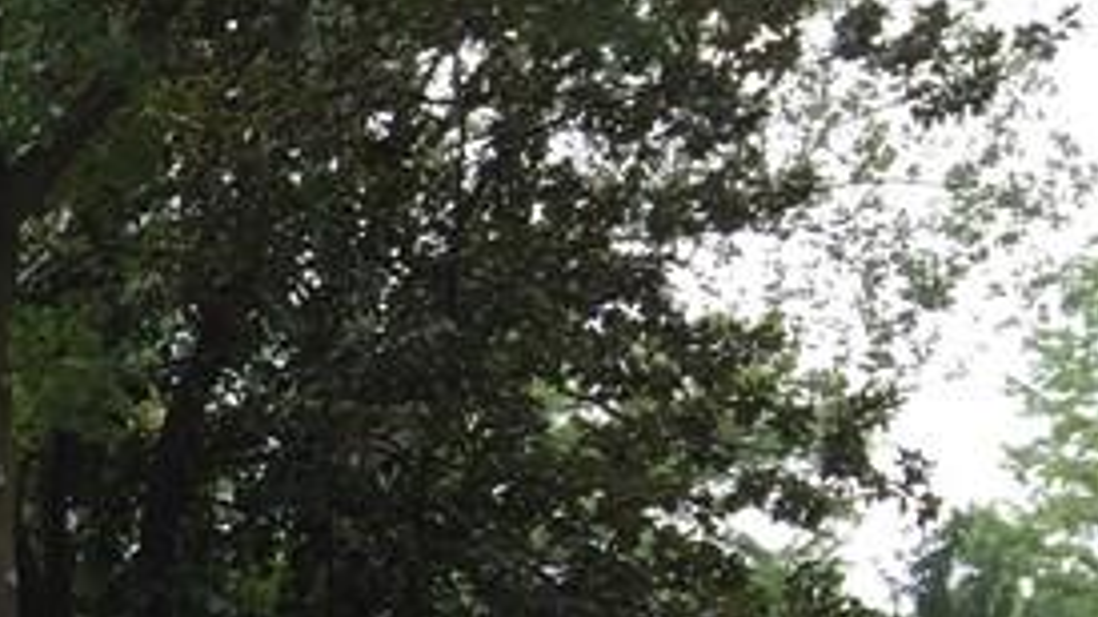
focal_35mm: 118
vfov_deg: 9.9
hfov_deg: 15.3
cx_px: -950
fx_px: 3435
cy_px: 1010
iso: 32
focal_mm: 4.15
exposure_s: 1/295
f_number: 2.2
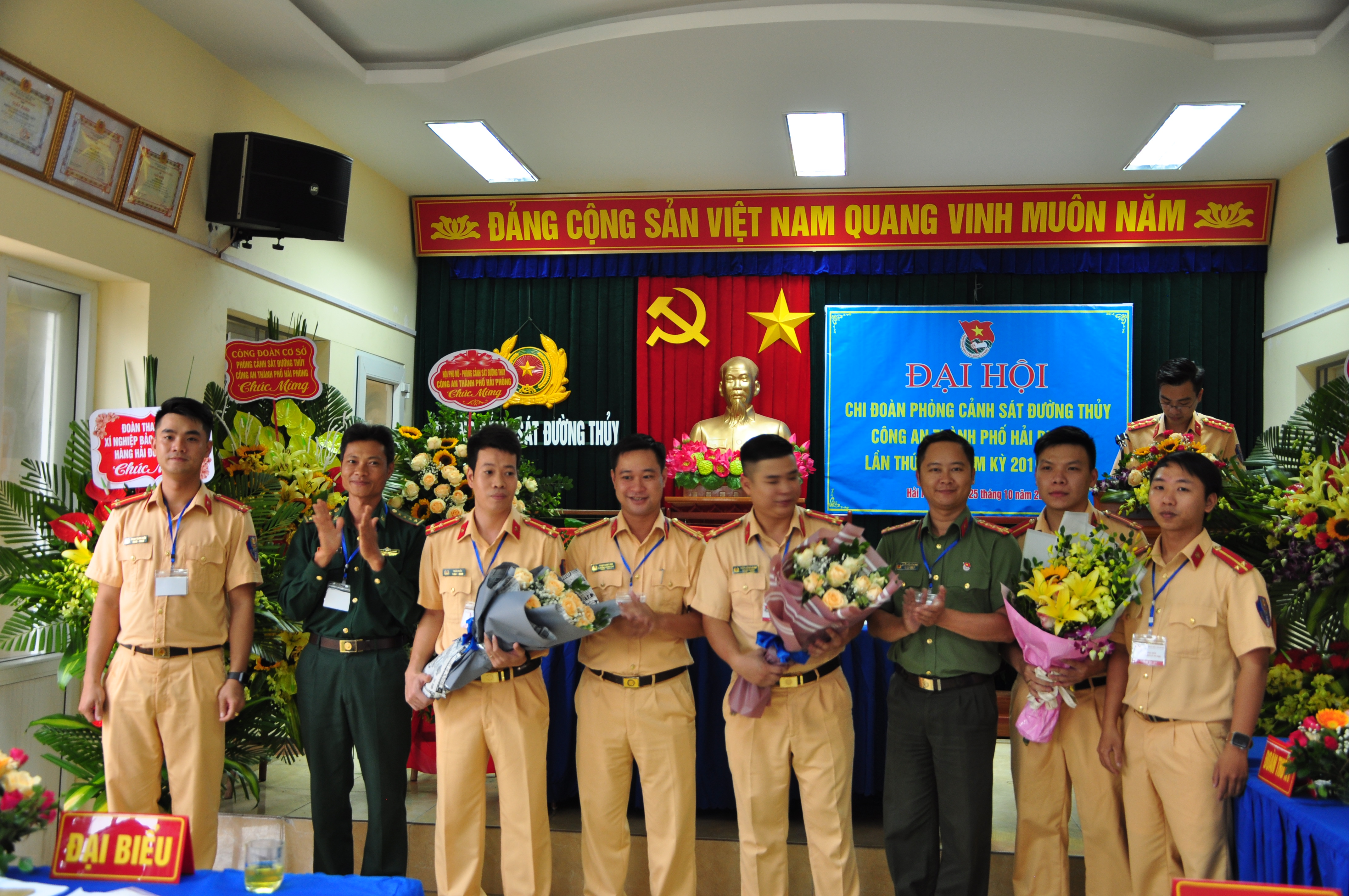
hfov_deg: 51.3
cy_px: 448
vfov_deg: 35.4
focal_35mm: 38
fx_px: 1403
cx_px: 674
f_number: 4
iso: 320
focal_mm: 25
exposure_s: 1/15
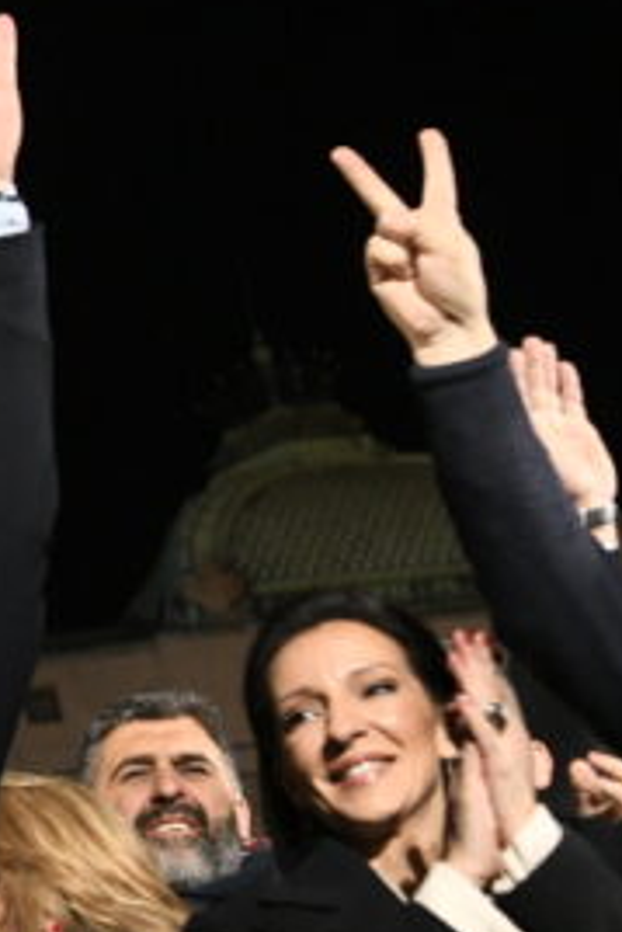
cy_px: 666
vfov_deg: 14.1
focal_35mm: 145
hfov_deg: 9.0
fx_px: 3753
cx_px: -521
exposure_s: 1/320
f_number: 4
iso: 2000
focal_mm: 38
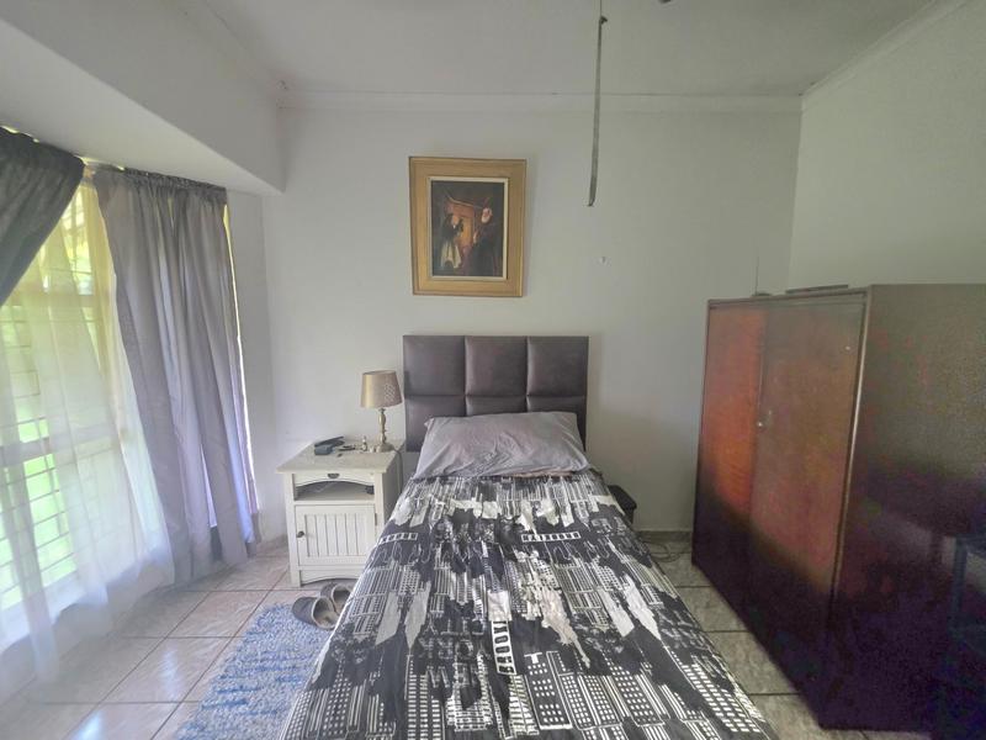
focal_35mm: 13
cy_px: 370
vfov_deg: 89.9
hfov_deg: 106.2
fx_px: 370
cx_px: 493
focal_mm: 2.2
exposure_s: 1/101
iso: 500
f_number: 1.9
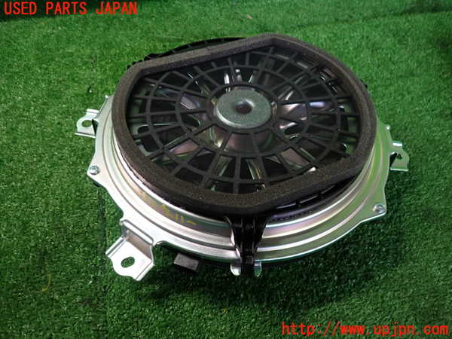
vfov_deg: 54.9
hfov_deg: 69.4
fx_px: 326
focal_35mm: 25
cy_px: 170
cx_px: 226
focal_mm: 4.5
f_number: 2
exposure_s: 1/30
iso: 250
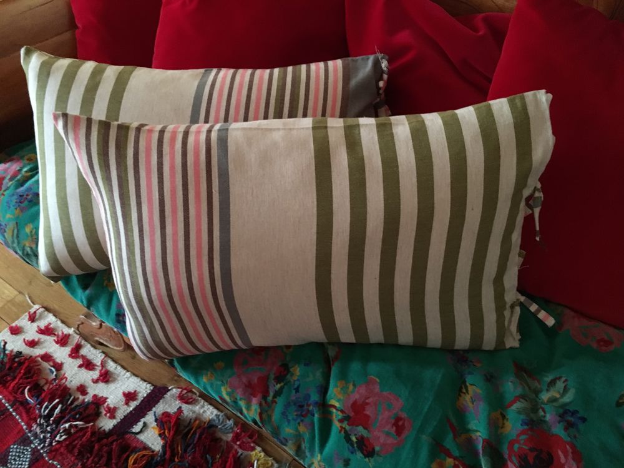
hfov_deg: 61.7
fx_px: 523
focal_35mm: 29
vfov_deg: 48.2
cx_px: 312
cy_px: 234
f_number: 2.2
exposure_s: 1/17
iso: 500
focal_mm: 4.15
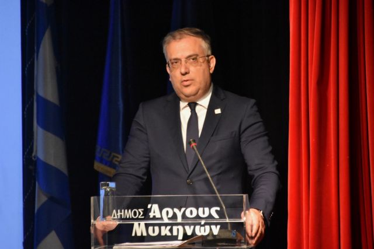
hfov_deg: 4.6
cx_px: 187
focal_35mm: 450
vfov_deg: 3.1
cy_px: 124
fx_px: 4676
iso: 8000
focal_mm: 300
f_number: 6.3
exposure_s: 1/125
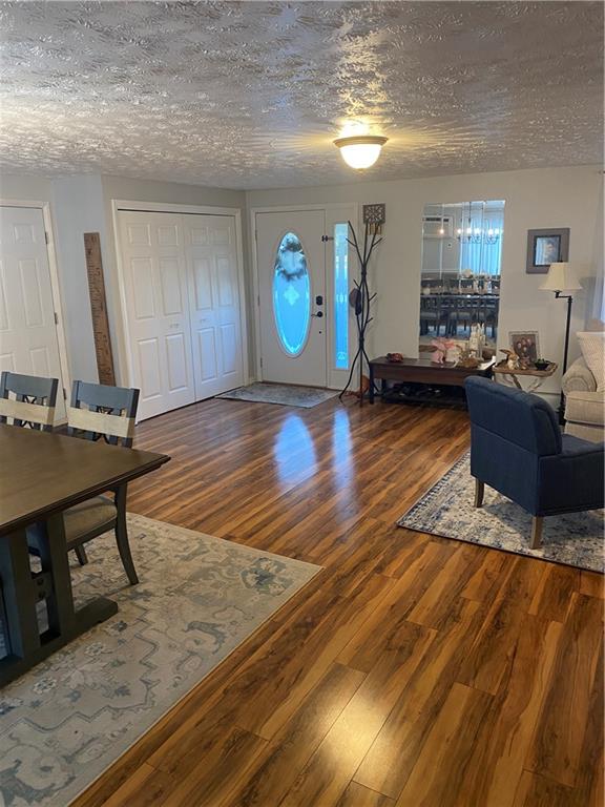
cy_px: 404
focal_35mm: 26
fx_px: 606
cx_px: 302
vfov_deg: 67.3
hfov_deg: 53.1
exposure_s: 1/60
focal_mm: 4.25
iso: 320
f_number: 1.8
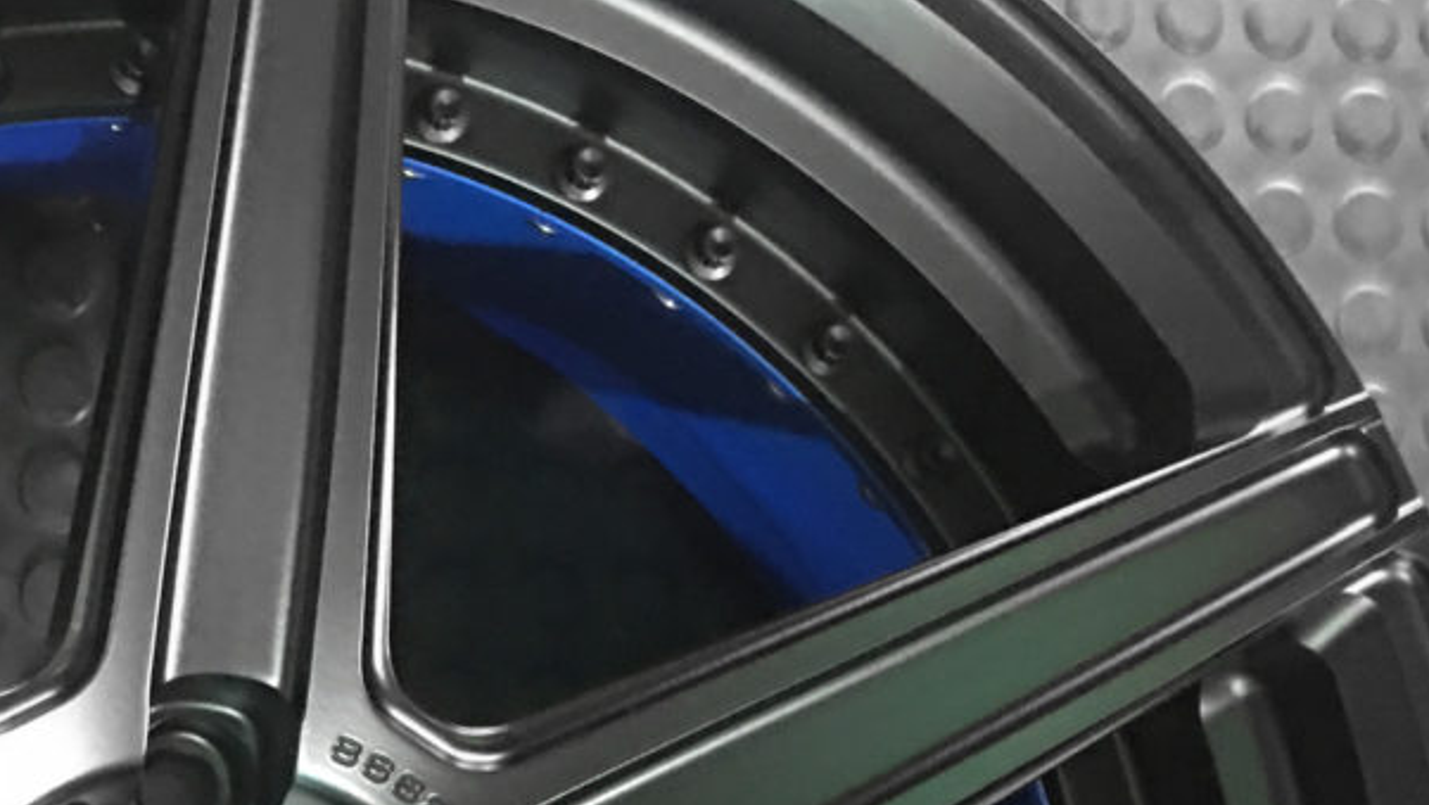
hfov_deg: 24.5
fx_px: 3184
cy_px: 1078
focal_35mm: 84
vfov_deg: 13.8
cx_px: 128
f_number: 2.2
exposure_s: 1/4
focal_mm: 4.15
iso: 80
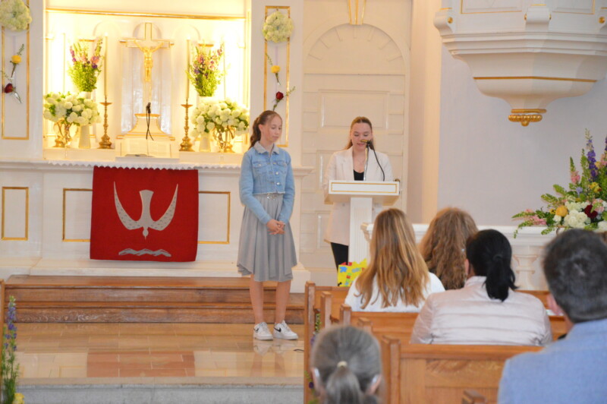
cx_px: 304
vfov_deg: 11.4
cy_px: 202
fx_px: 2022
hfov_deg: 17.1
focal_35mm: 120
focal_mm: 80
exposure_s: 1/60
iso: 2500
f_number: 5.3
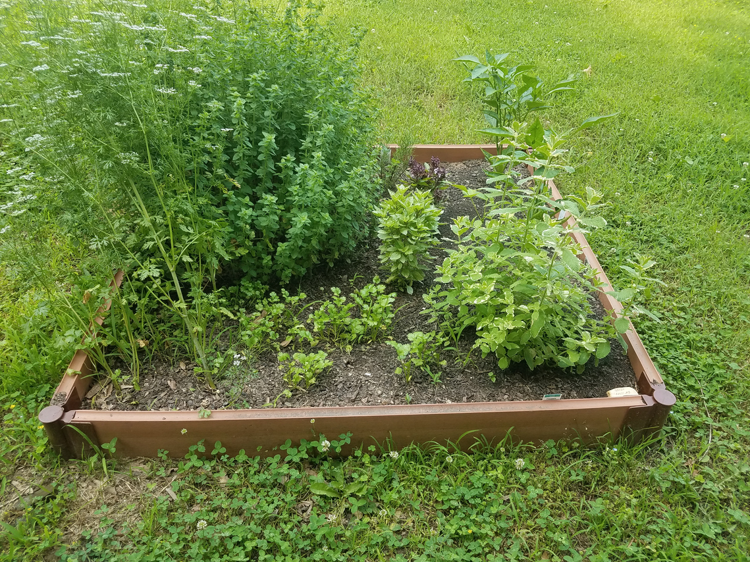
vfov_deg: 51.3
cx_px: 369
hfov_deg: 65.3
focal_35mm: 27
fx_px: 585
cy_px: 284
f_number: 1.7
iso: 40
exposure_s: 1/292
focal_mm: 4.2
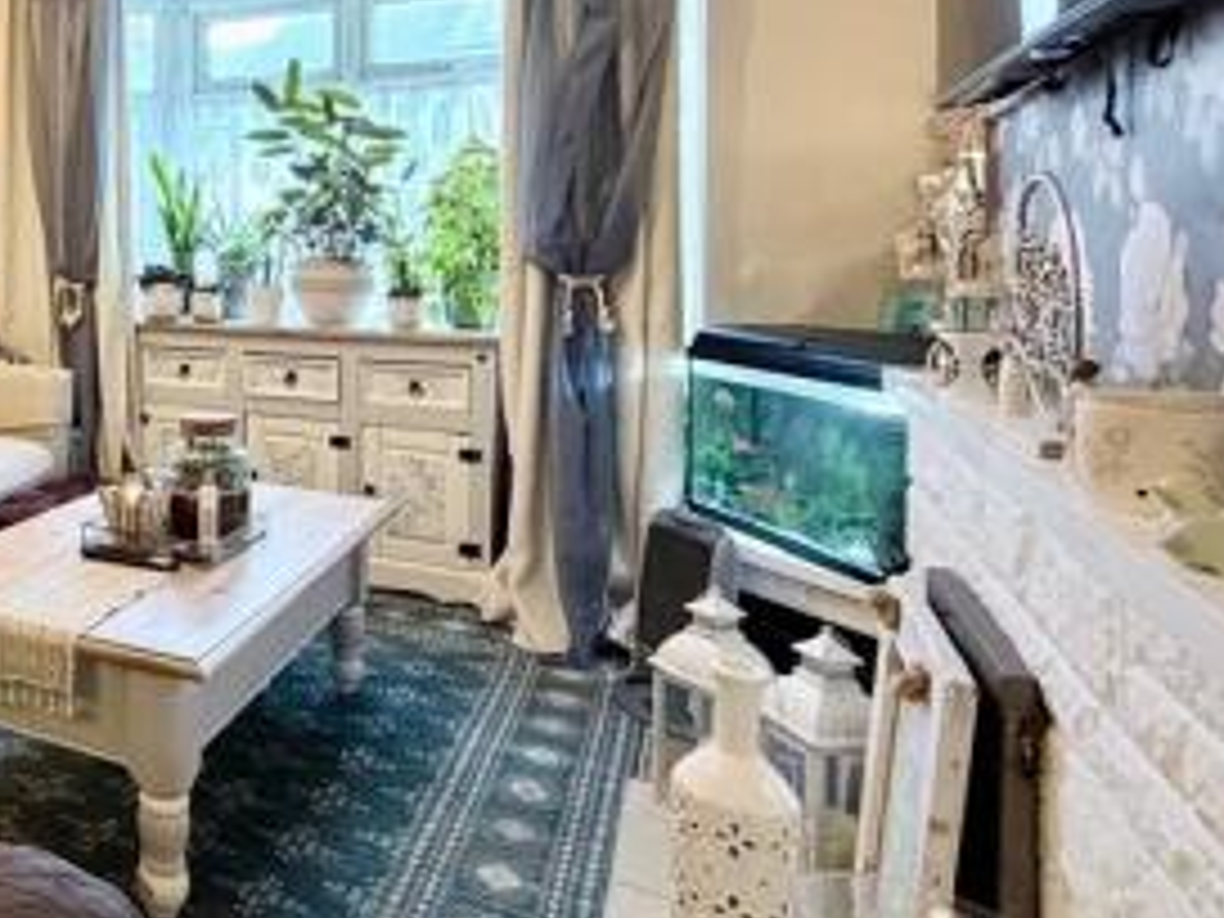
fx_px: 1061
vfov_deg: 45.5
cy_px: 250
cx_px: 29
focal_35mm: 30
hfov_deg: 50.0
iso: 640
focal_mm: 2.22
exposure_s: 1/50
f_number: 2.2
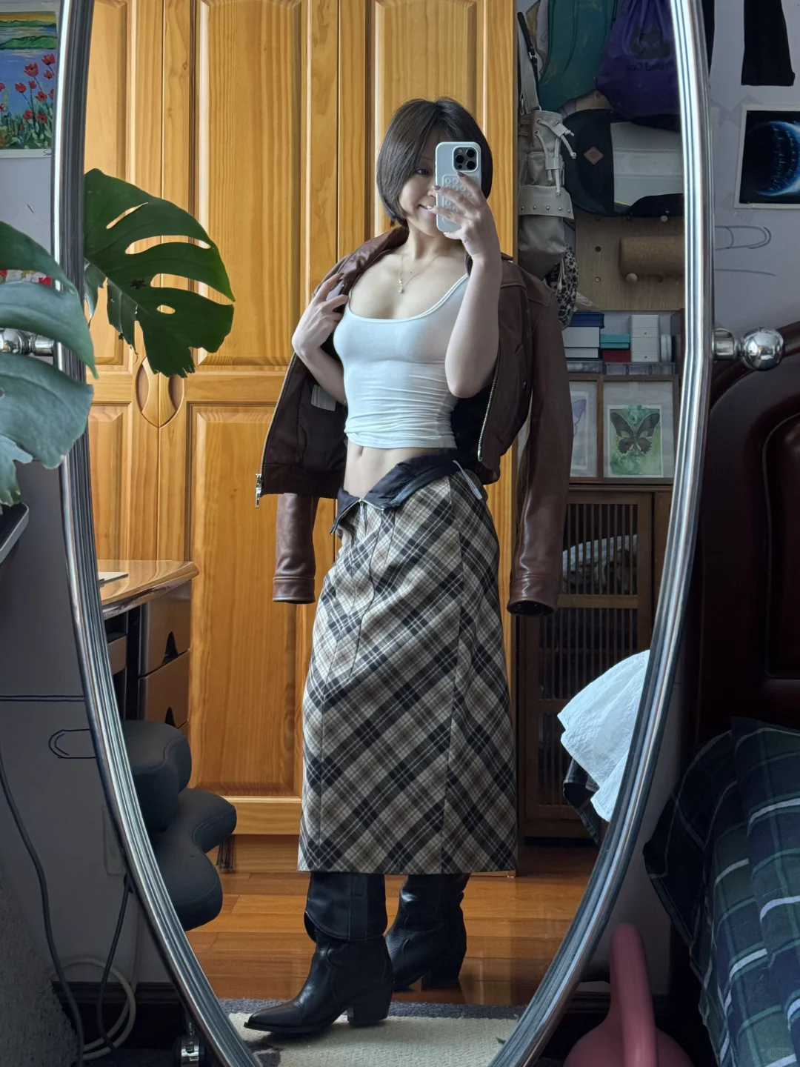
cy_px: 534
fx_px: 1479
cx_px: 400
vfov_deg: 39.7
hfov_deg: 30.3
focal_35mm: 48
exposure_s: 1/60
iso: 200
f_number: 1.78
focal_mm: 6.76
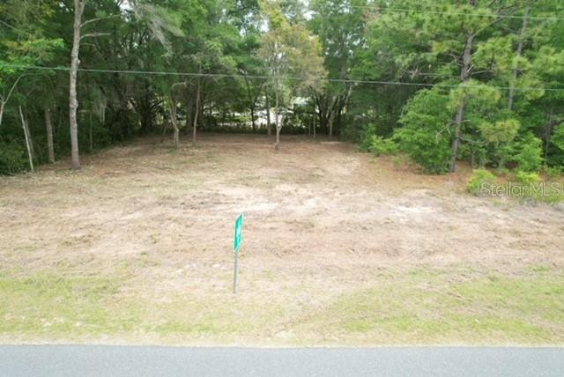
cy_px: 188
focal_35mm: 22
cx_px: 282
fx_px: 345
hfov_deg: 78.5
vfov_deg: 57.3
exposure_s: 1/350
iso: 100
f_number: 2.8
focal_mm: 8.38
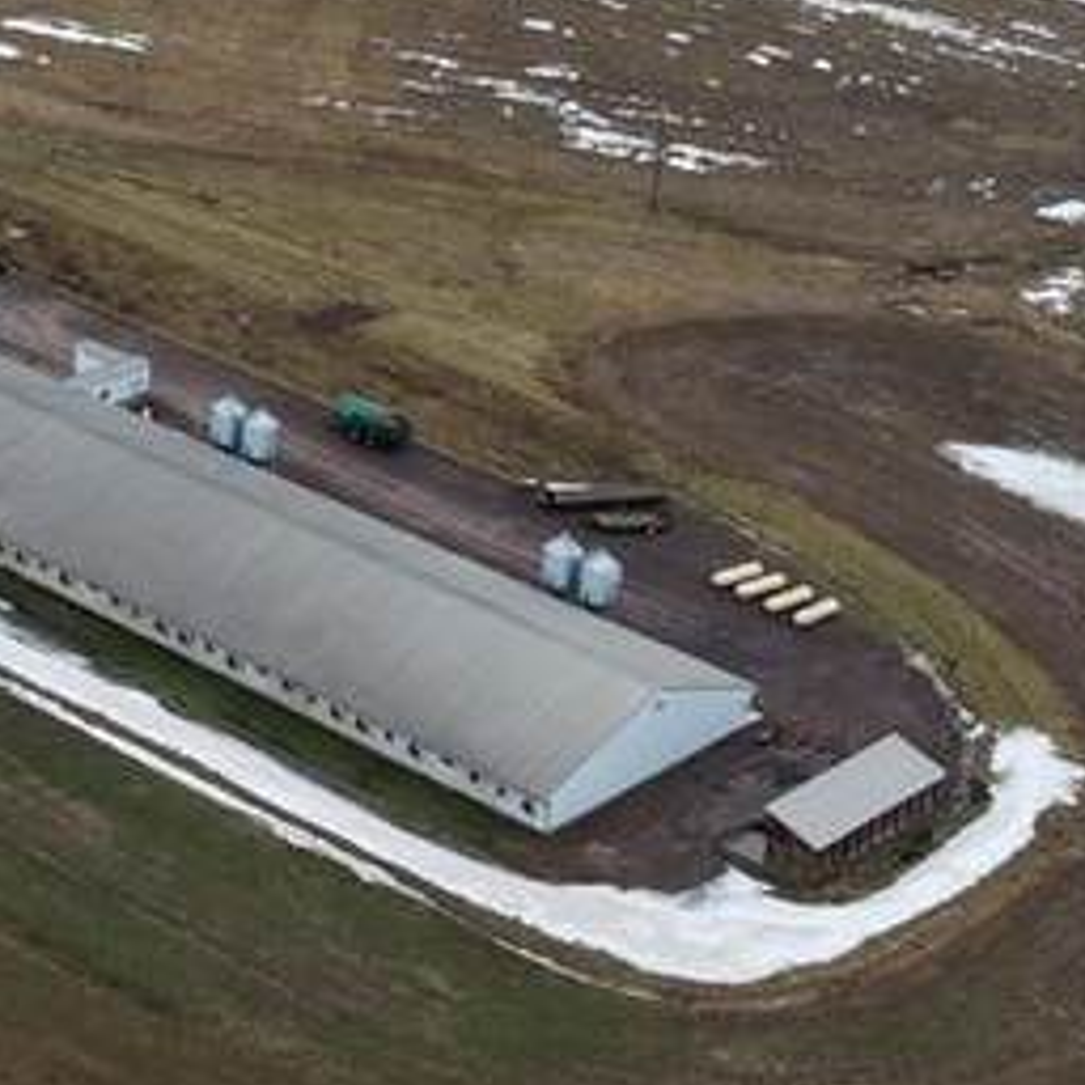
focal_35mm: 106
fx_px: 3759
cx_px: -559
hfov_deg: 15.2
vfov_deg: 15.8
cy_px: -233
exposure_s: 1/1000
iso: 230
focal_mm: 8.67
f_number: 1.8
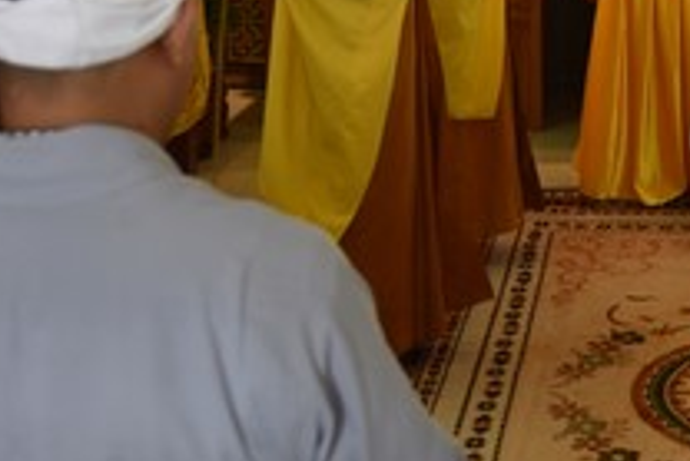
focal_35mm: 75
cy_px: -73
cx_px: 654
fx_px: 1438
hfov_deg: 25.9
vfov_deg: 17.5
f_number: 4
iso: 800
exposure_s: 1/60
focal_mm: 24
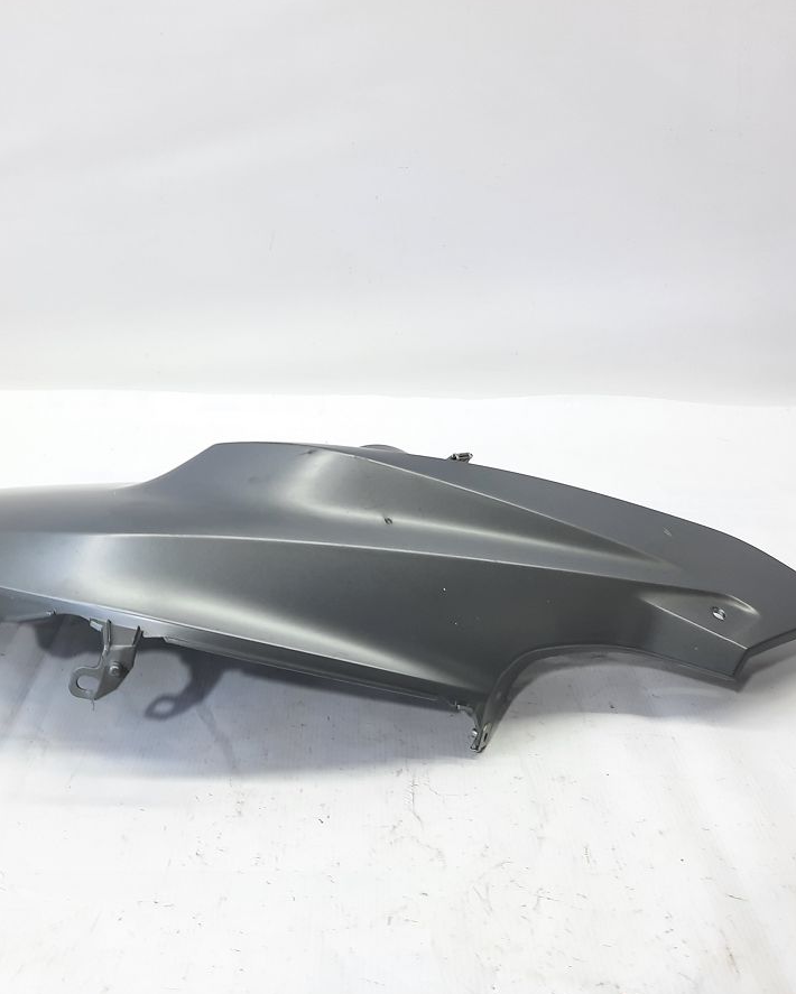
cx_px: 295
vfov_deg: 54.2
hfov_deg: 44.2
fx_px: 971
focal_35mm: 33
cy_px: 492
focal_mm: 4.6
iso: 64
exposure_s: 1/50
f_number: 2
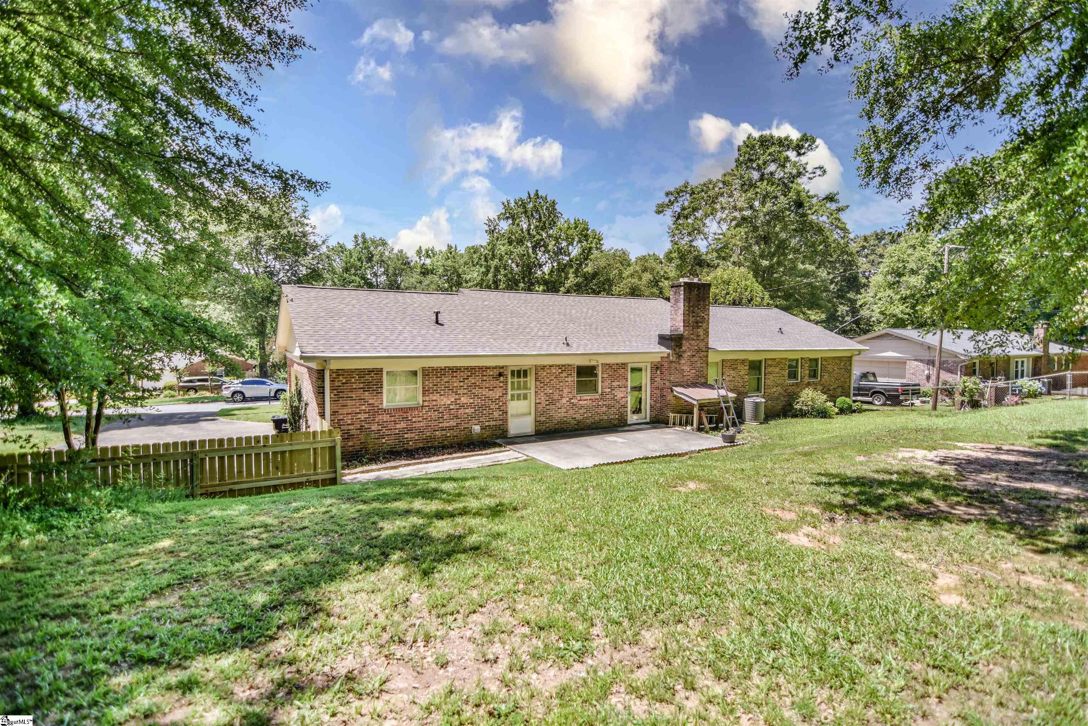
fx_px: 499
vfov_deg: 72.1
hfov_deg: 95.0
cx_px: 544
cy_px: 363
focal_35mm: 16
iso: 160
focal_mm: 11
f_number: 2.8
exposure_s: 1/800
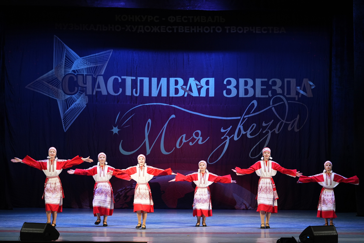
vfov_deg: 13.0
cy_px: 122
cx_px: 182
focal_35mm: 105
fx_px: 1062
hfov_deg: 19.5
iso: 1600
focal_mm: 105
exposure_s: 1/400
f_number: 2.8
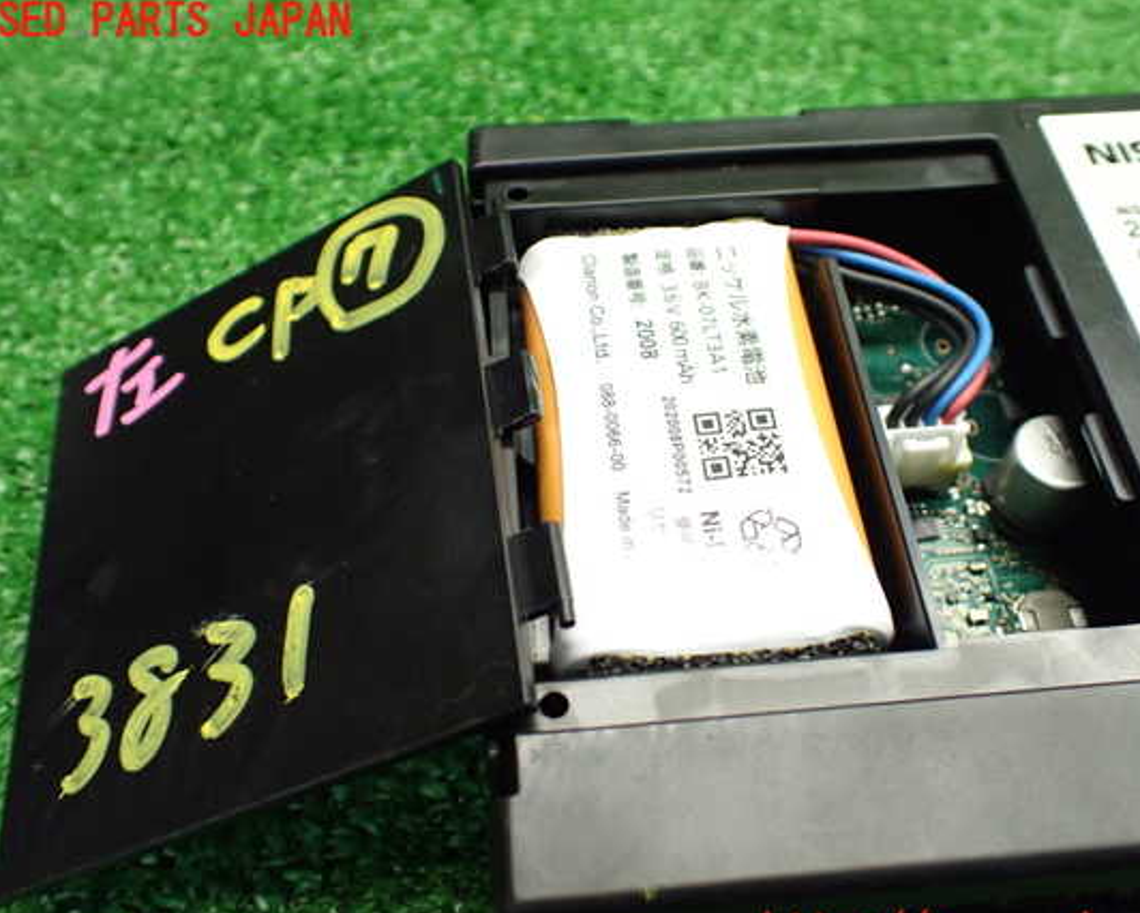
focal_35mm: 33
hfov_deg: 54.2
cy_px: 478
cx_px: 604
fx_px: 1114
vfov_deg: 44.6
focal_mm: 5.4
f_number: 2.3
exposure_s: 1/125
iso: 800
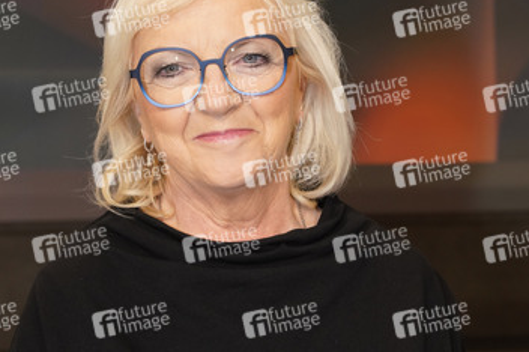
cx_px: 241
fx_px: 940
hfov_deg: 31.4
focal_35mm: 64
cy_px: 132
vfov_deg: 21.2
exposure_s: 1/125
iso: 2000
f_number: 5.6
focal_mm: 50
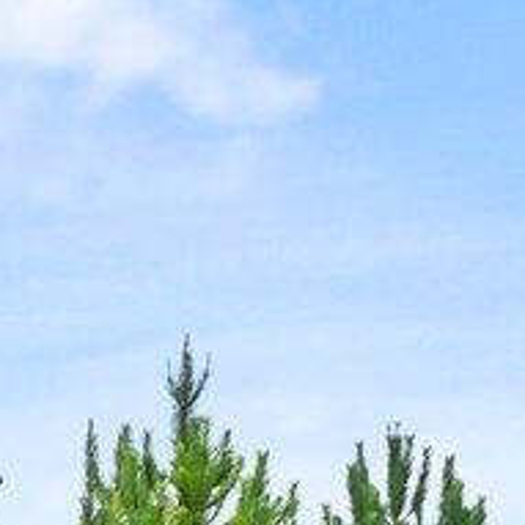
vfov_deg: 6.3
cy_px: 862
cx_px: -1913
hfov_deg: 5.3
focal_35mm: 273
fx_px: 4684
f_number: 8
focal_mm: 30
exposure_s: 1/250
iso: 125
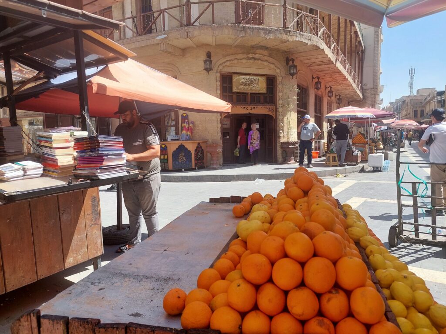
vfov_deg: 56.8
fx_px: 309
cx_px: 223
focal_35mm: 24
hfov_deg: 71.6
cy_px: 167
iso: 40
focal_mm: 5.23
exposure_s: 1/797
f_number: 1.8
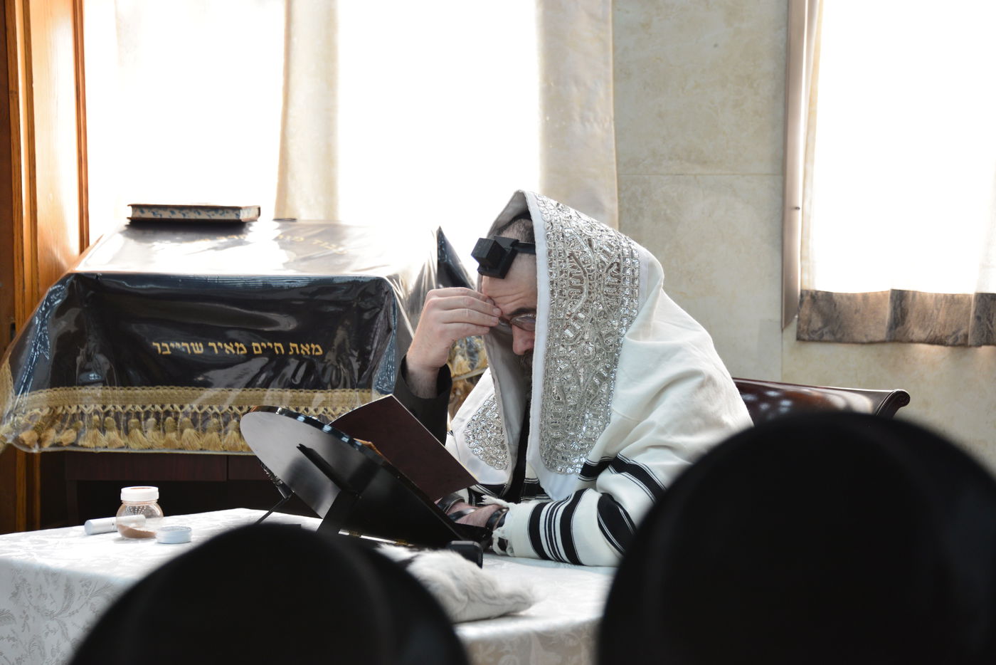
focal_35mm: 116
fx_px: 3210
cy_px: 332
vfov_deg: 11.8
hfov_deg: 17.6
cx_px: 498
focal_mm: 116
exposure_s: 1/160
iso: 1250
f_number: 5.6
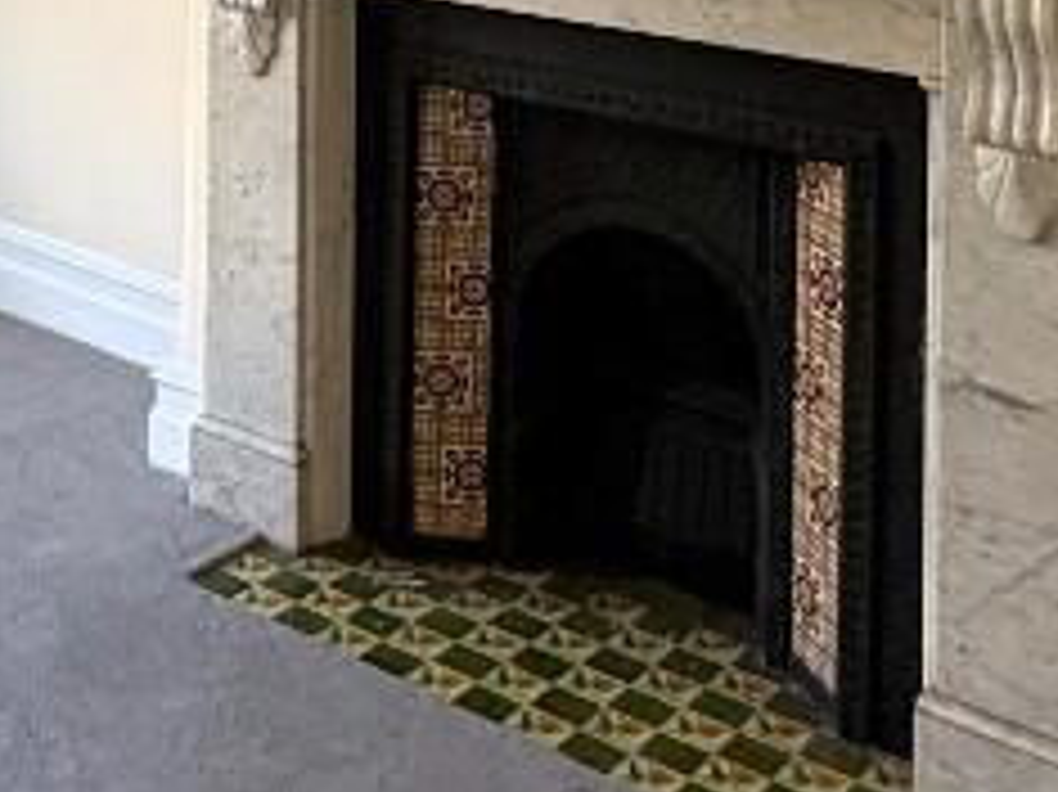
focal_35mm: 61
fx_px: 1863
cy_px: -342
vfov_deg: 20.9
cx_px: -18
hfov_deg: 29.4
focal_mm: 2.22
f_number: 2.2
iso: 125
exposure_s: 1/117
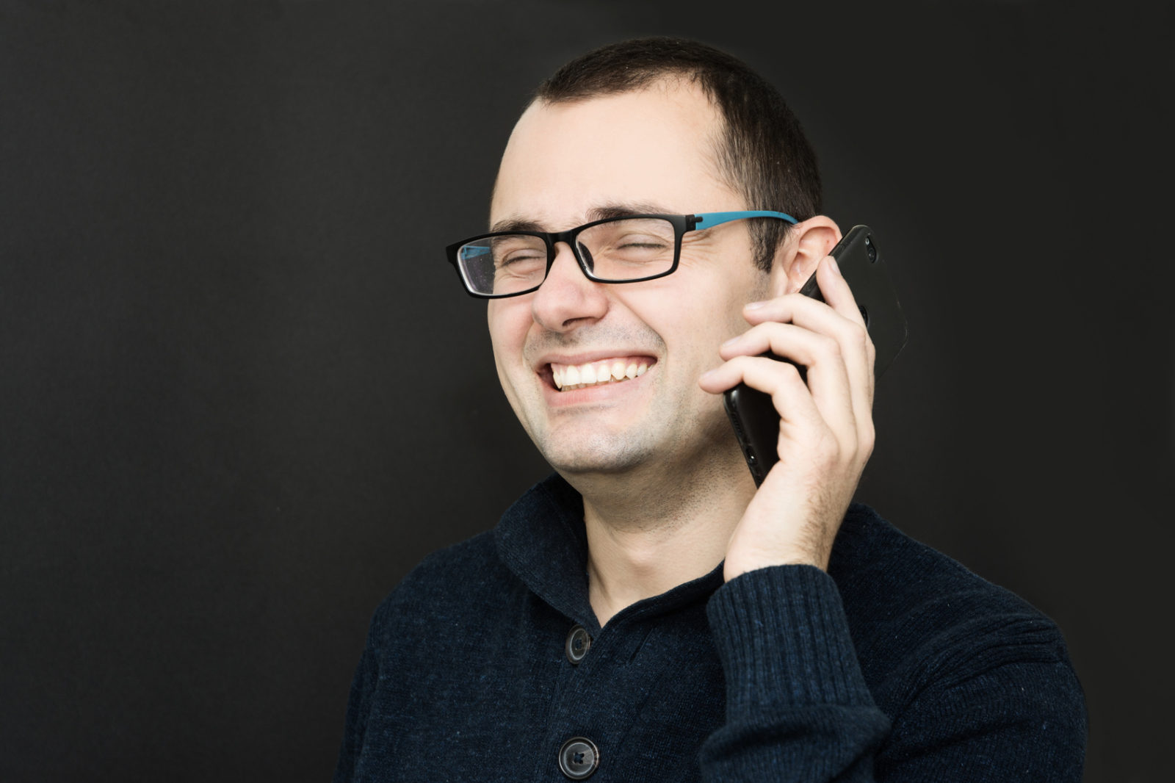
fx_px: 2447
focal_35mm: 75
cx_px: 588
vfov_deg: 18.2
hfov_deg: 27.0
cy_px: 392
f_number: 4.5
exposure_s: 1/125
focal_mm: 50
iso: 100
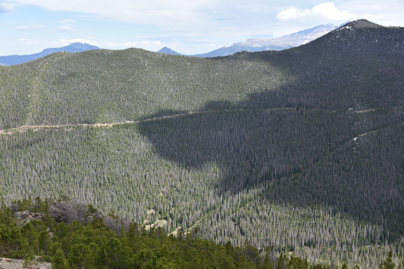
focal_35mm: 42
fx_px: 471
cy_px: 134
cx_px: 202
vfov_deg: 31.9
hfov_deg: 46.4
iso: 100
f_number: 7.1
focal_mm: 42
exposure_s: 1/200
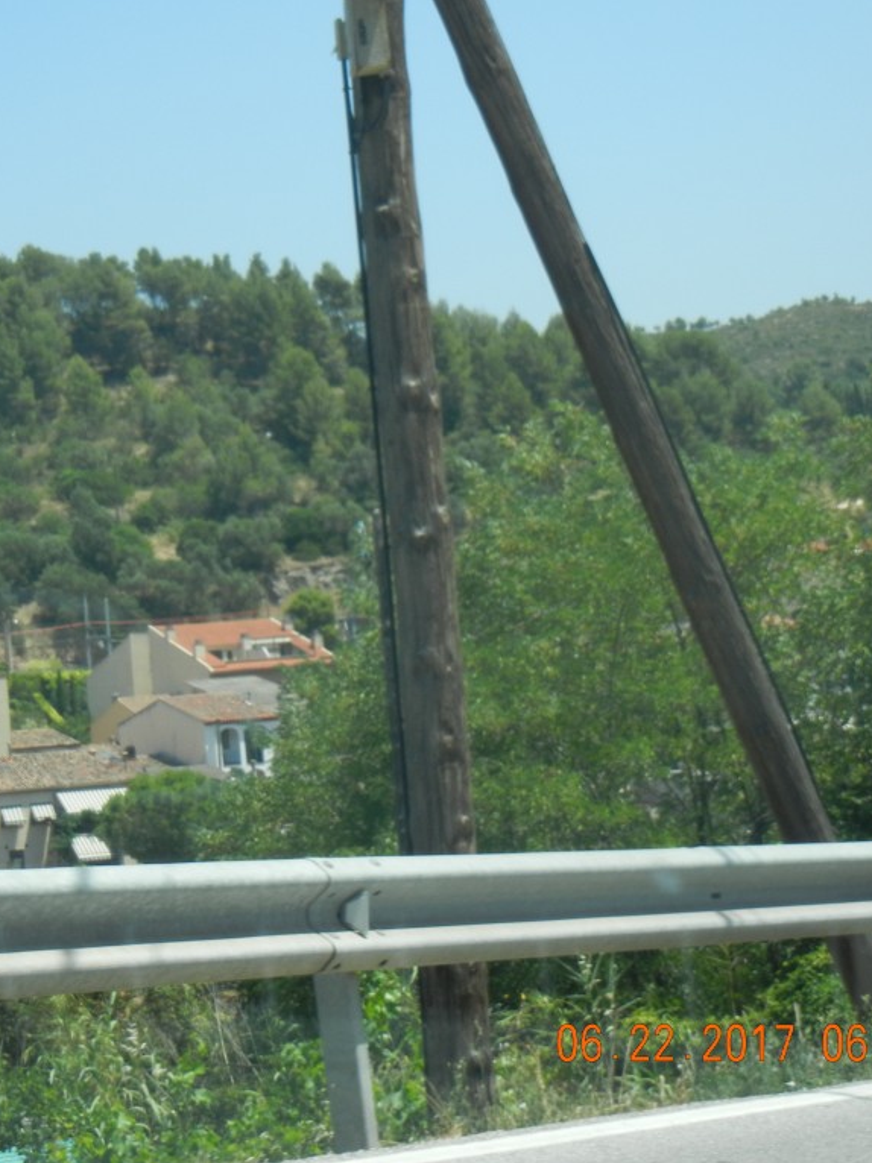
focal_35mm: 103
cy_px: 582
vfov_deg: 19.1
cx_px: 257
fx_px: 3461
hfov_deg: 14.3
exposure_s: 1/583
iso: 160
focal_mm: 13.9
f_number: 4.3
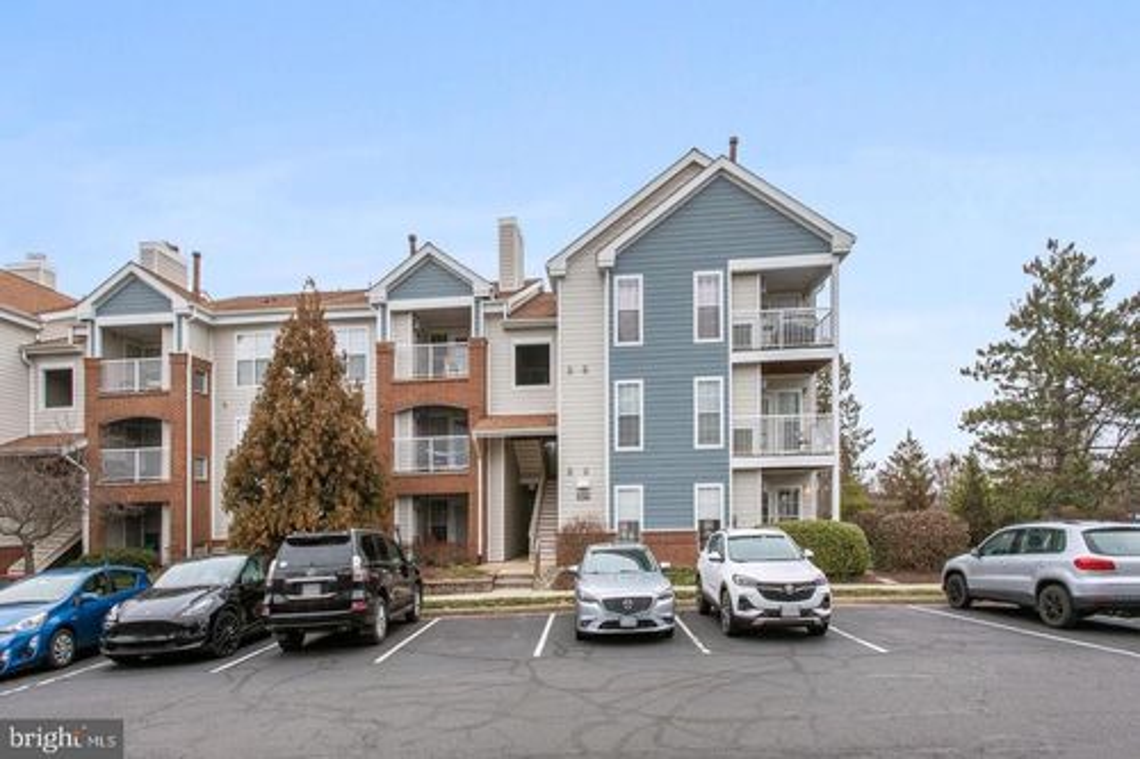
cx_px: 570
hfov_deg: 93.3
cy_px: 380
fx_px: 538
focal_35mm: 17
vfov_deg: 70.4
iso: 200
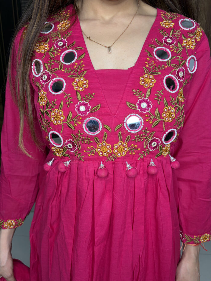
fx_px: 211
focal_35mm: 26
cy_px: 140
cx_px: 106
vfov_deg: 67.3
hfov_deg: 53.1
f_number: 1.6
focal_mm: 5.96
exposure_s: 1/50
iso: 64
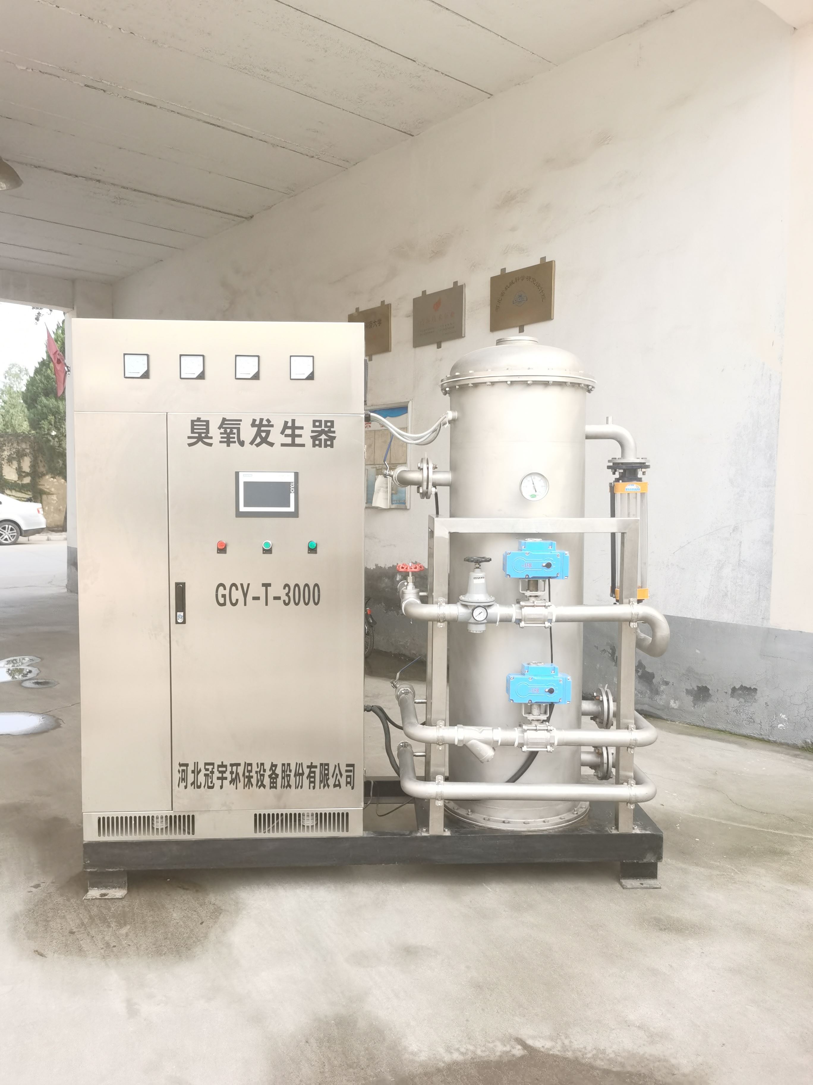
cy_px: 542
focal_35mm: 27
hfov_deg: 51.4
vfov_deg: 65.3
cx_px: 406
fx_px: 846
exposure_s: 1/2000
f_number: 1.6
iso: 250
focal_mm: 5.56
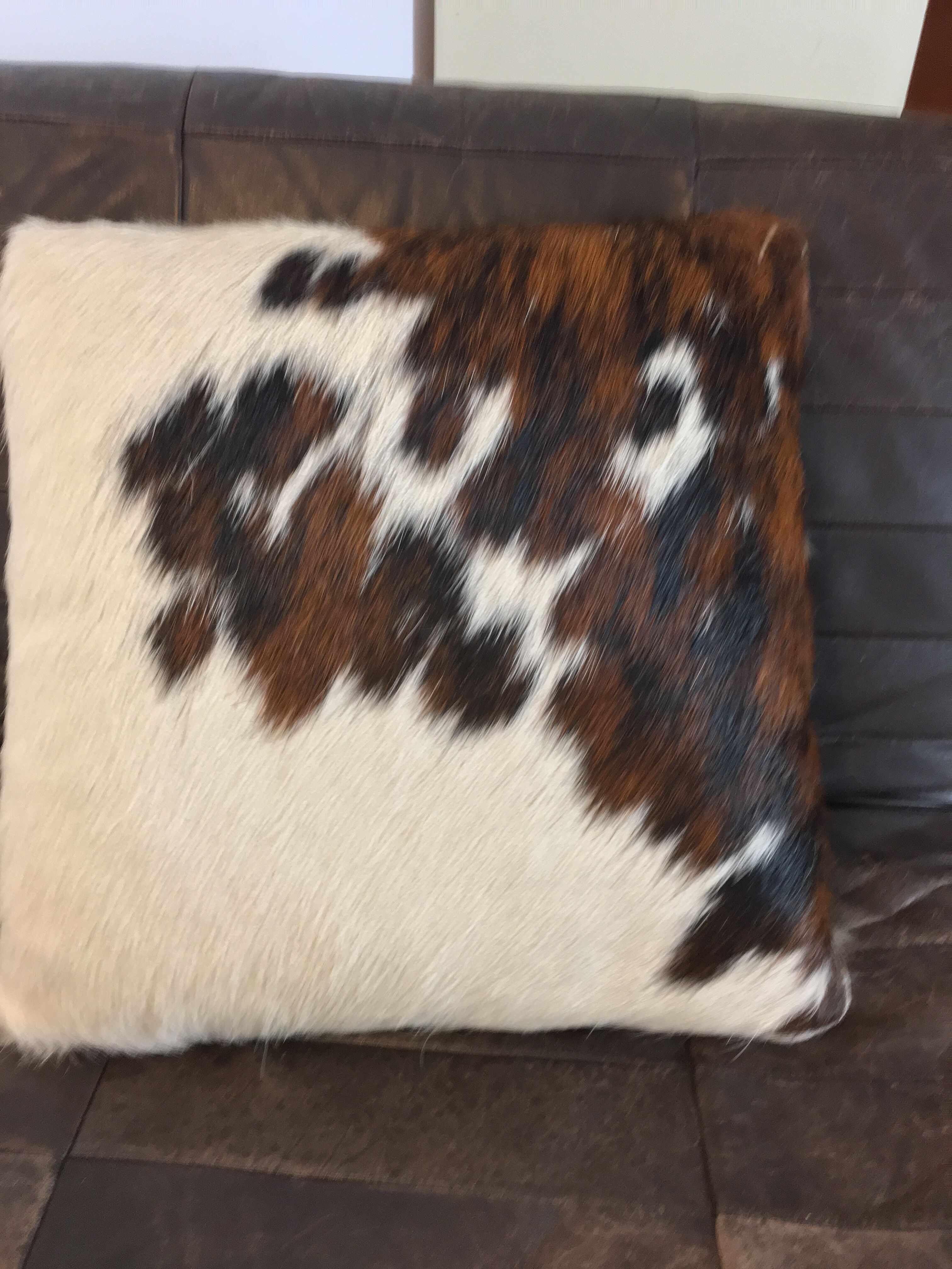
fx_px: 1063
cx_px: 476
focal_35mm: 29
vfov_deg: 61.7
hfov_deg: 48.2
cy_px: 634
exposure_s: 1/33
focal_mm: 4.15
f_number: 2.2
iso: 160
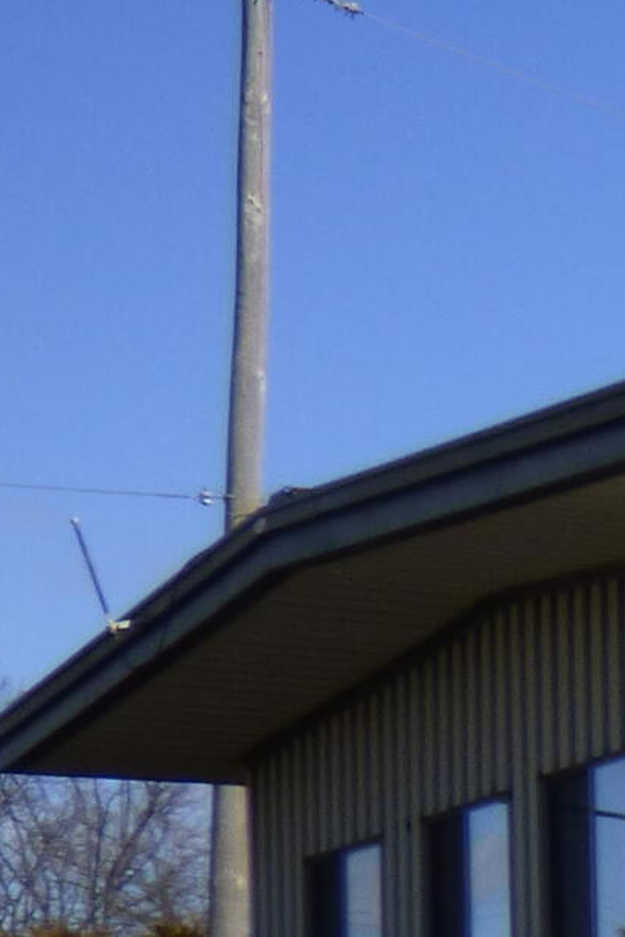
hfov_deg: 5.4
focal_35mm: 230
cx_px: 2262
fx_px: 5986
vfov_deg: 8.7
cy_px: 1548
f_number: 3.7
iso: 100
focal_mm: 7.79
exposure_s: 1/1300
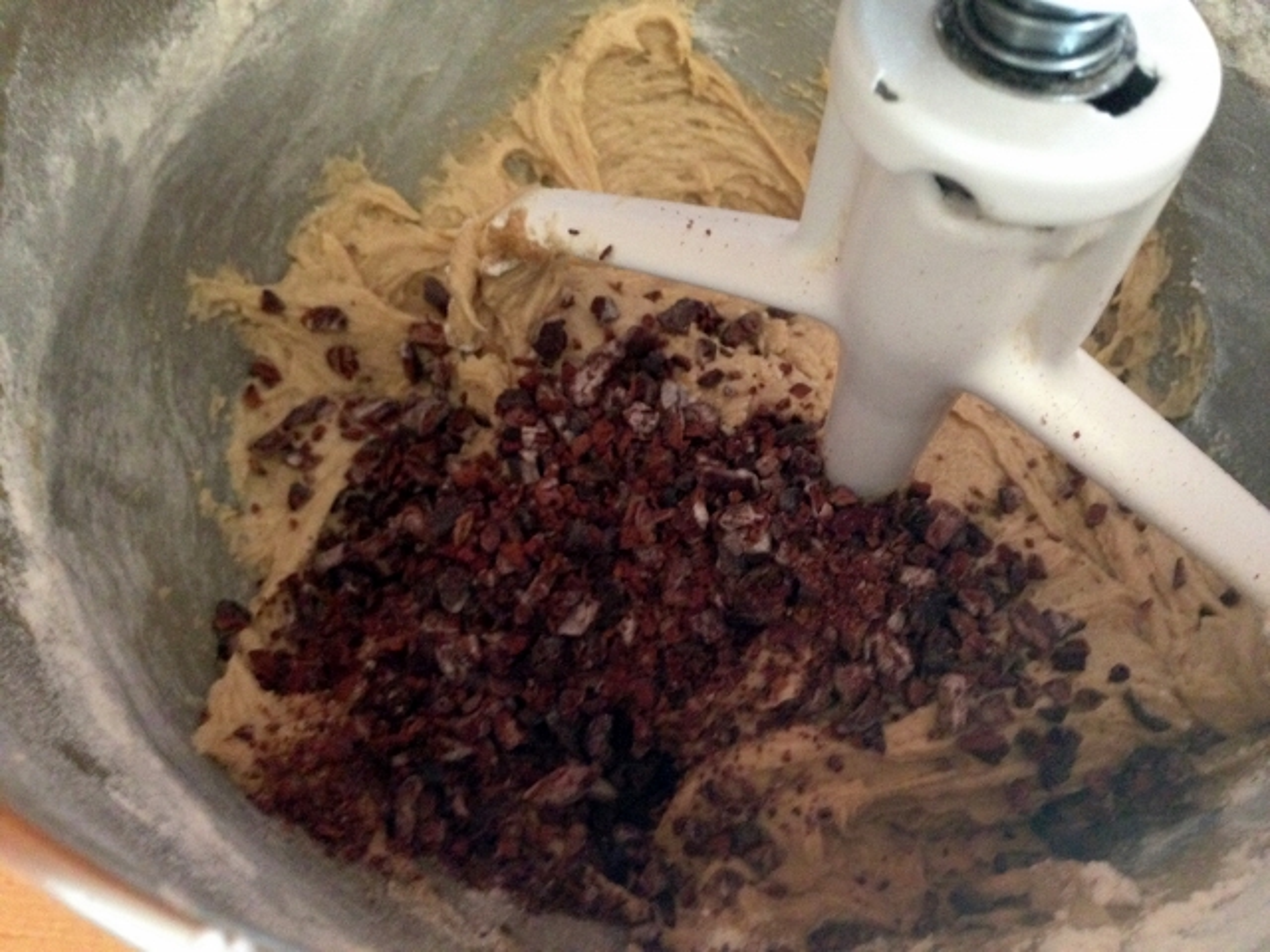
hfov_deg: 55.4
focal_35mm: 33
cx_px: 635
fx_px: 1211
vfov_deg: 42.9
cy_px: 476
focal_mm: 4.12
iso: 500
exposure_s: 1/15
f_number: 2.4
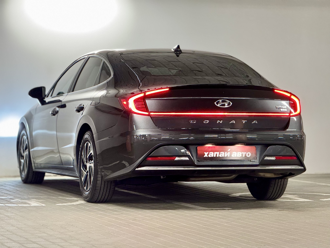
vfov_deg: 12.3
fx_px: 1144
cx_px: 165
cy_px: 124
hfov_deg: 16.4
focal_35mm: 120
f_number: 2.8
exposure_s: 1/50
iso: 320
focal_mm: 15.66
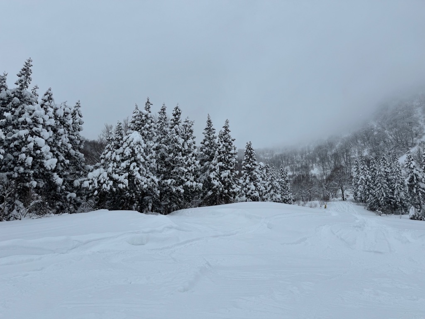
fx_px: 295
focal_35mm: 24
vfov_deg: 56.8
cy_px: 160
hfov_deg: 71.6
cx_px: 212
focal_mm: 6.86
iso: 80
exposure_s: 1/2833
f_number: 1.78
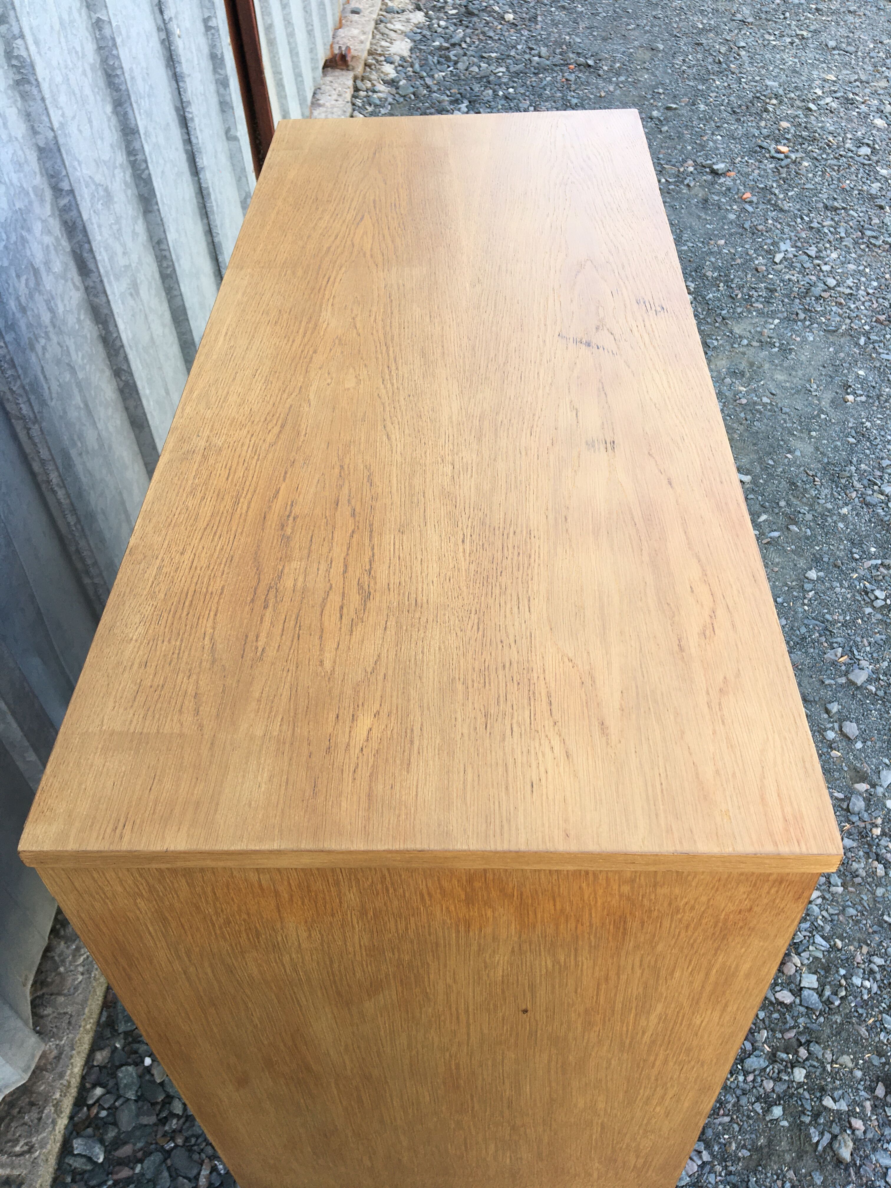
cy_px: 594
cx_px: 446
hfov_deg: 48.2
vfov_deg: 61.7
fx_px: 995
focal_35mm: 29
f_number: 2.2
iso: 25
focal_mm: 4.15
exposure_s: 1/227
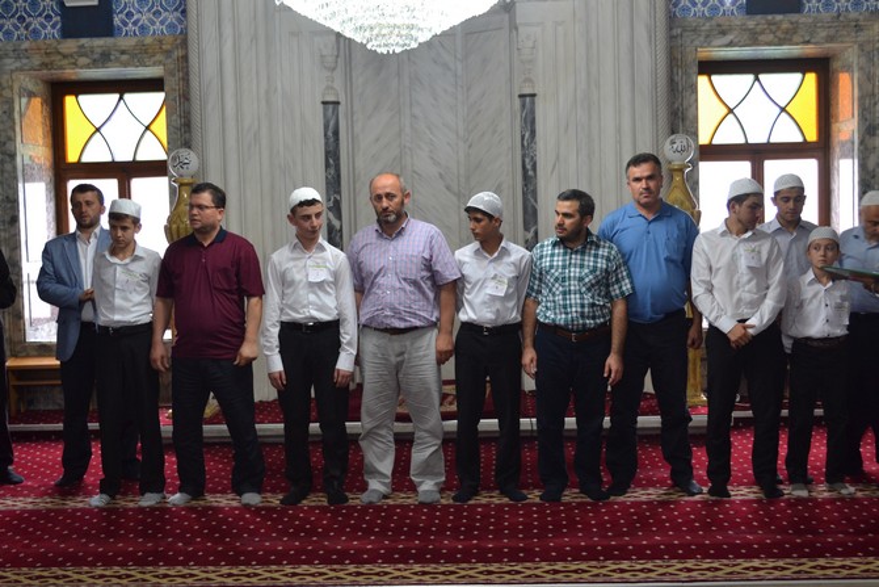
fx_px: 1172
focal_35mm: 48
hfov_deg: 41.1
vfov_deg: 28.1
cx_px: 440
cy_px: 294
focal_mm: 32
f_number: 4.8
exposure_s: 1/15
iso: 560
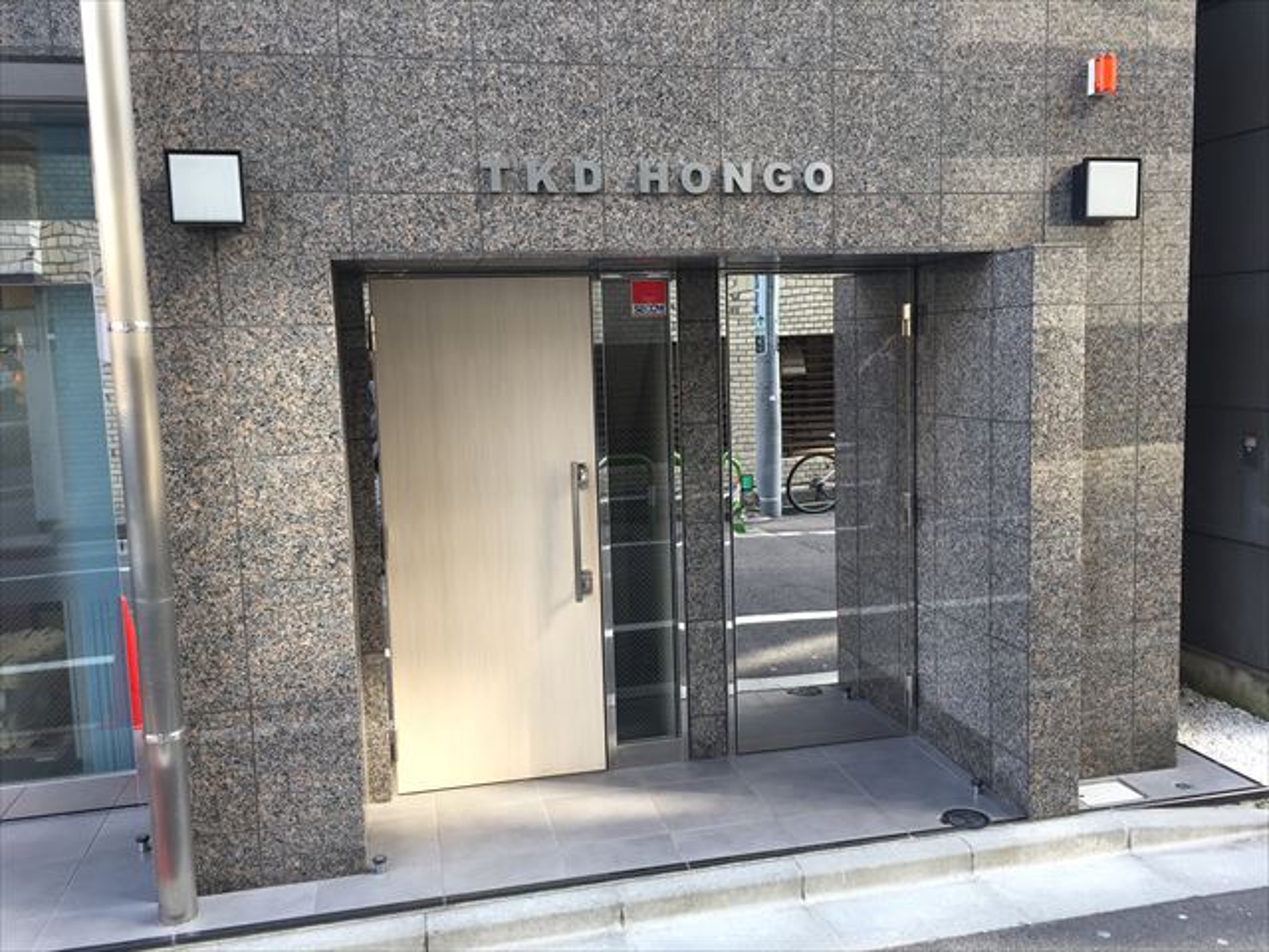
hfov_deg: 61.7
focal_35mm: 29
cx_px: 634
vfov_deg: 48.2
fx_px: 1063
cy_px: 476
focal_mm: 4.15
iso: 32
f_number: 2.2
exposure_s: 1/121
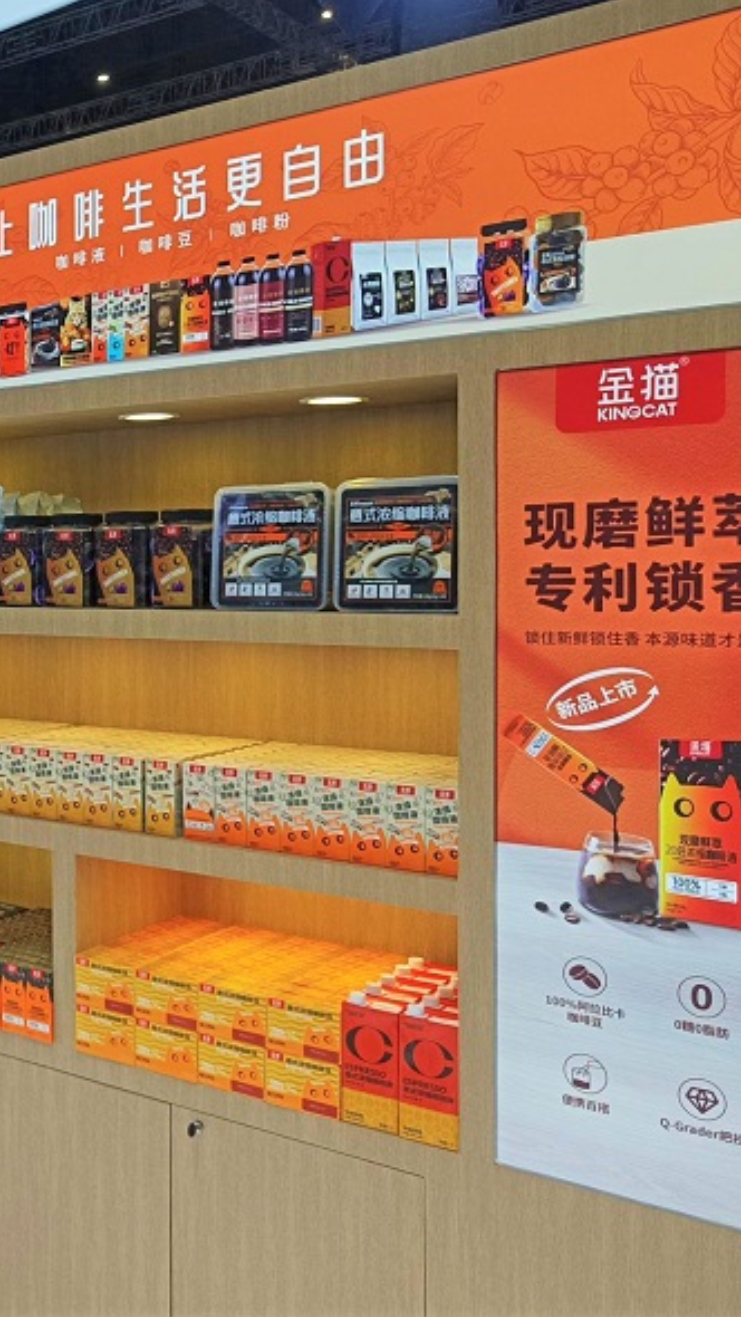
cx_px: -85
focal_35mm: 34
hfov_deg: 30.7
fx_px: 1187
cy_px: 650
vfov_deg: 58.0
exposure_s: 1/149
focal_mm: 5.59
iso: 100
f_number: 1.88
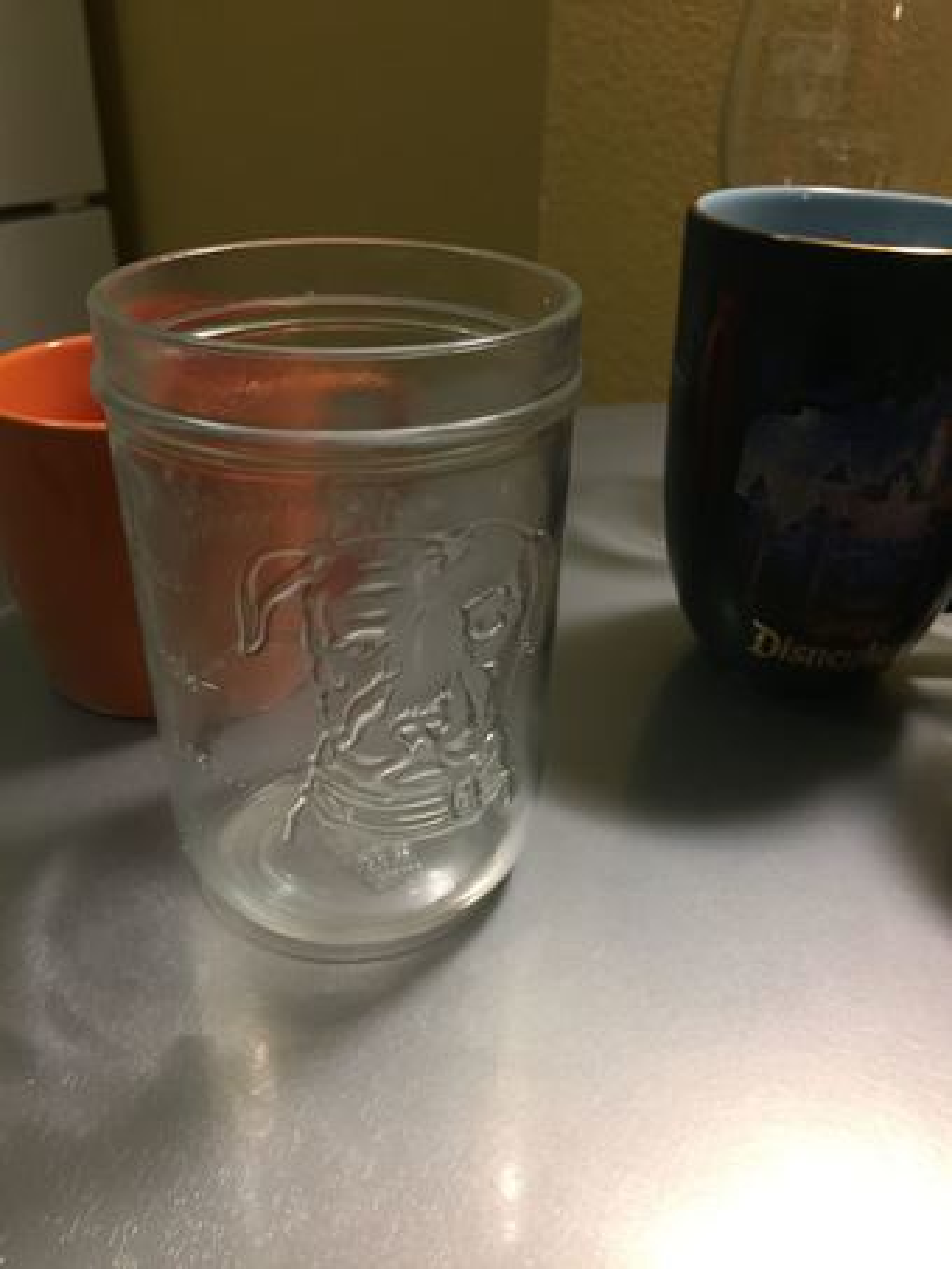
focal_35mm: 29
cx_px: 476
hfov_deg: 48.2
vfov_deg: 61.6
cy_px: 634
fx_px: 1063
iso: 100
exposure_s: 1/30
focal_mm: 4.15
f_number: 2.2
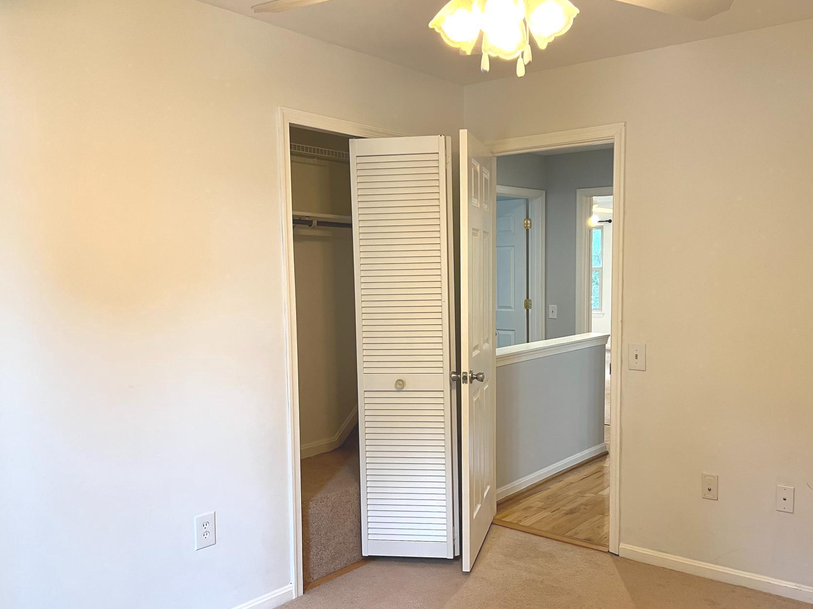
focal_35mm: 32
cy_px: 329
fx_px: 752
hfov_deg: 56.6
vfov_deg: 44.1
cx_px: 460
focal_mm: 5.7
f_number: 1.5
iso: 100
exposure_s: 1/60
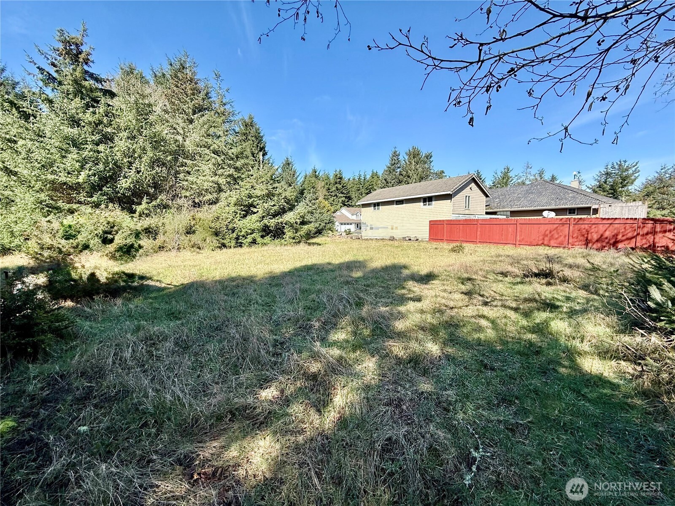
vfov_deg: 85.7
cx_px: 338
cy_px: 253
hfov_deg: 102.1
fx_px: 273
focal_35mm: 14
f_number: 2.2
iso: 50
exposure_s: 1/1087
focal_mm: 2.22
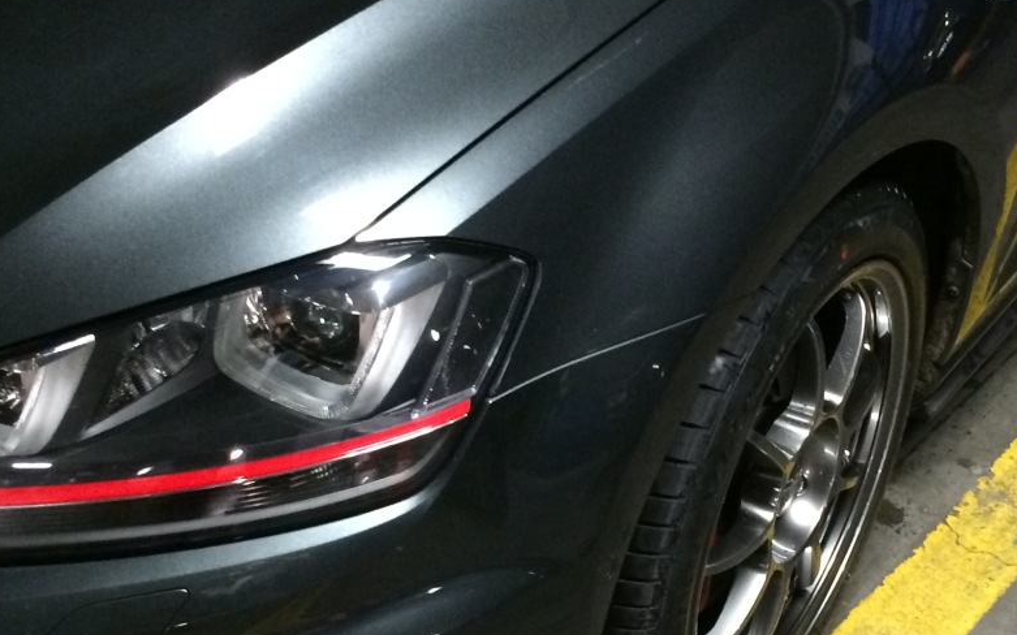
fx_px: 1746
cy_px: 515
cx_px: 652
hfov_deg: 32.3
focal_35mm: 63
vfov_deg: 20.4
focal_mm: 4.15
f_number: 2.2
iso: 320
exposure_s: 1/15
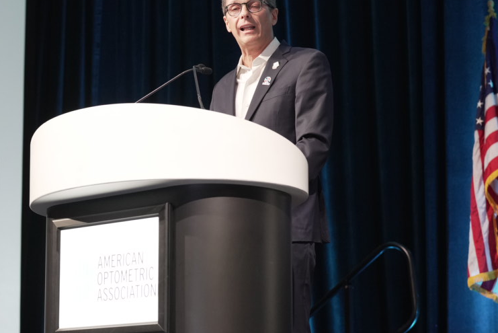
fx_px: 1509
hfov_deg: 18.6
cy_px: 176
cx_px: 99
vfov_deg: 12.6
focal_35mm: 109
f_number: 2.8
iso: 1250
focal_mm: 50
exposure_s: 1/125
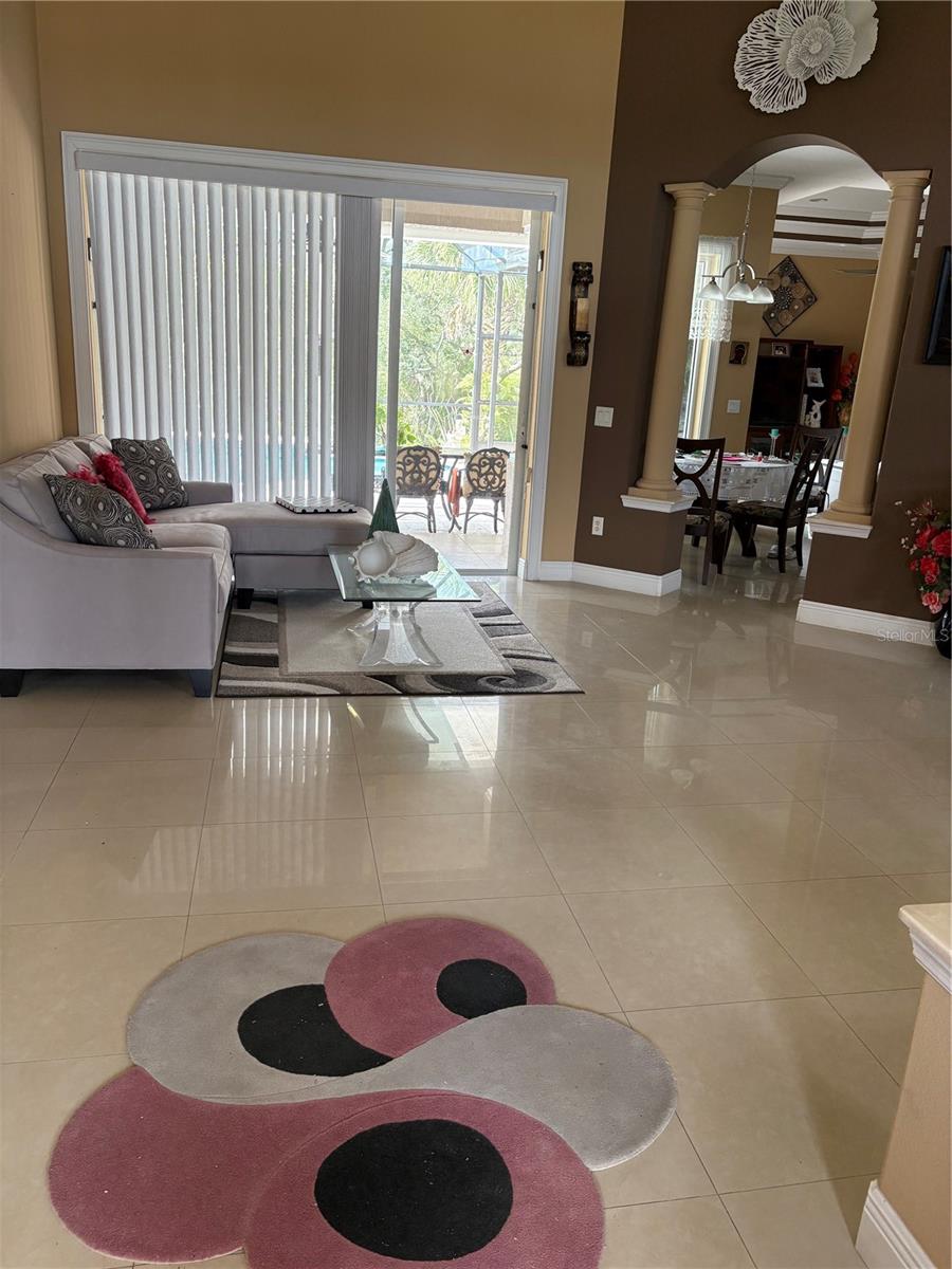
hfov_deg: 53.1
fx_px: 953
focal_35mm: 26
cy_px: 634
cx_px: 476
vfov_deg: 67.3
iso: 125
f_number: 1.6
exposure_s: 1/77
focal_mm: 5.96
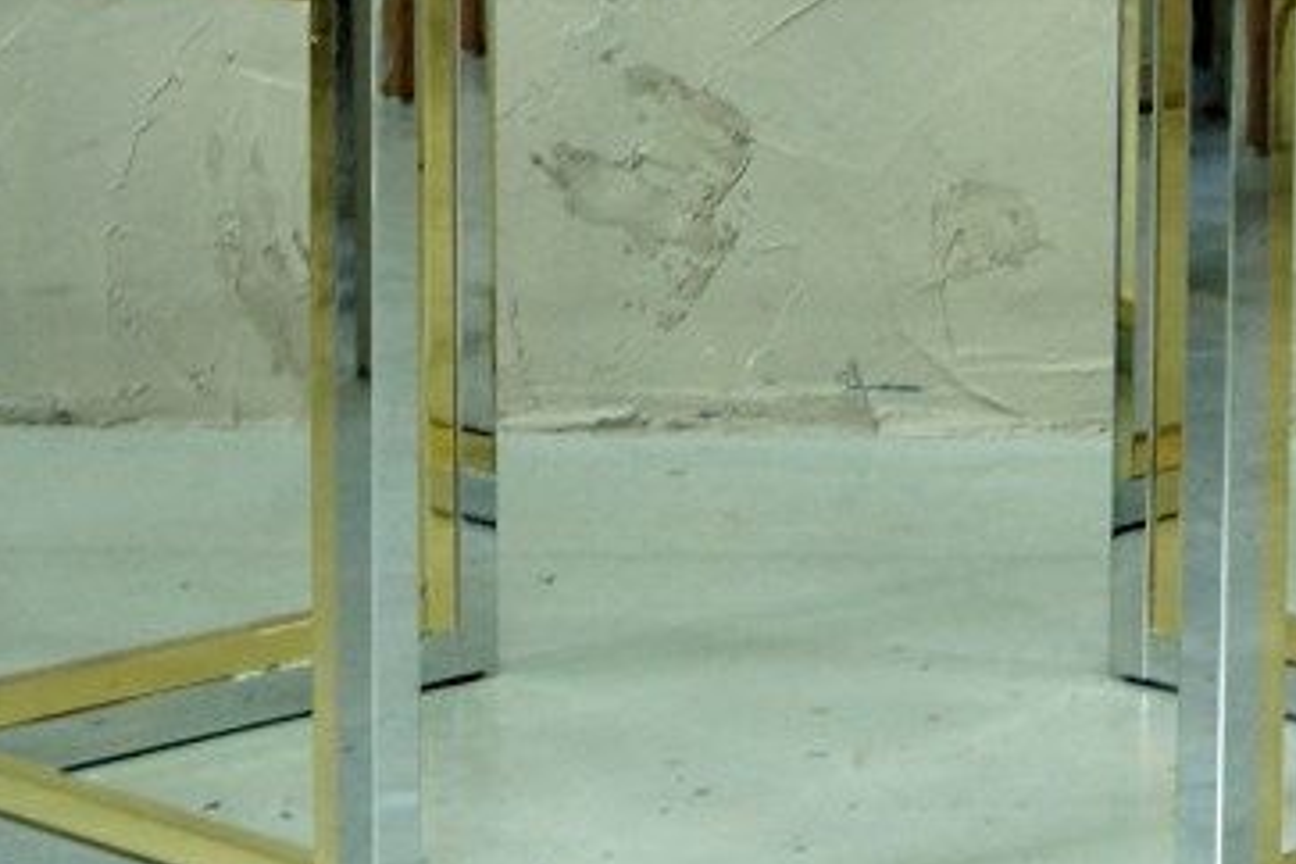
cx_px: 818
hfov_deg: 13.2
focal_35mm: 155
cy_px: -150
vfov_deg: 8.8
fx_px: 5580
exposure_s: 1/8
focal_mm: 30
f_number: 7.1
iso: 400
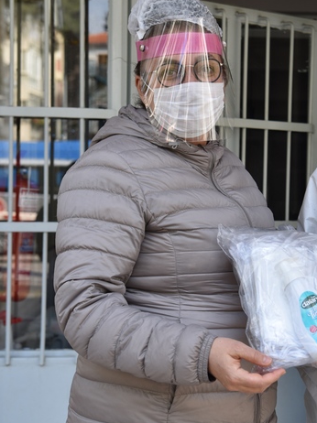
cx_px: 297
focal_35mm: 80
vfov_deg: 24.4
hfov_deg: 18.1
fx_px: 978
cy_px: 198
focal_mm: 48
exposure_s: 1/200
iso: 160
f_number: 5
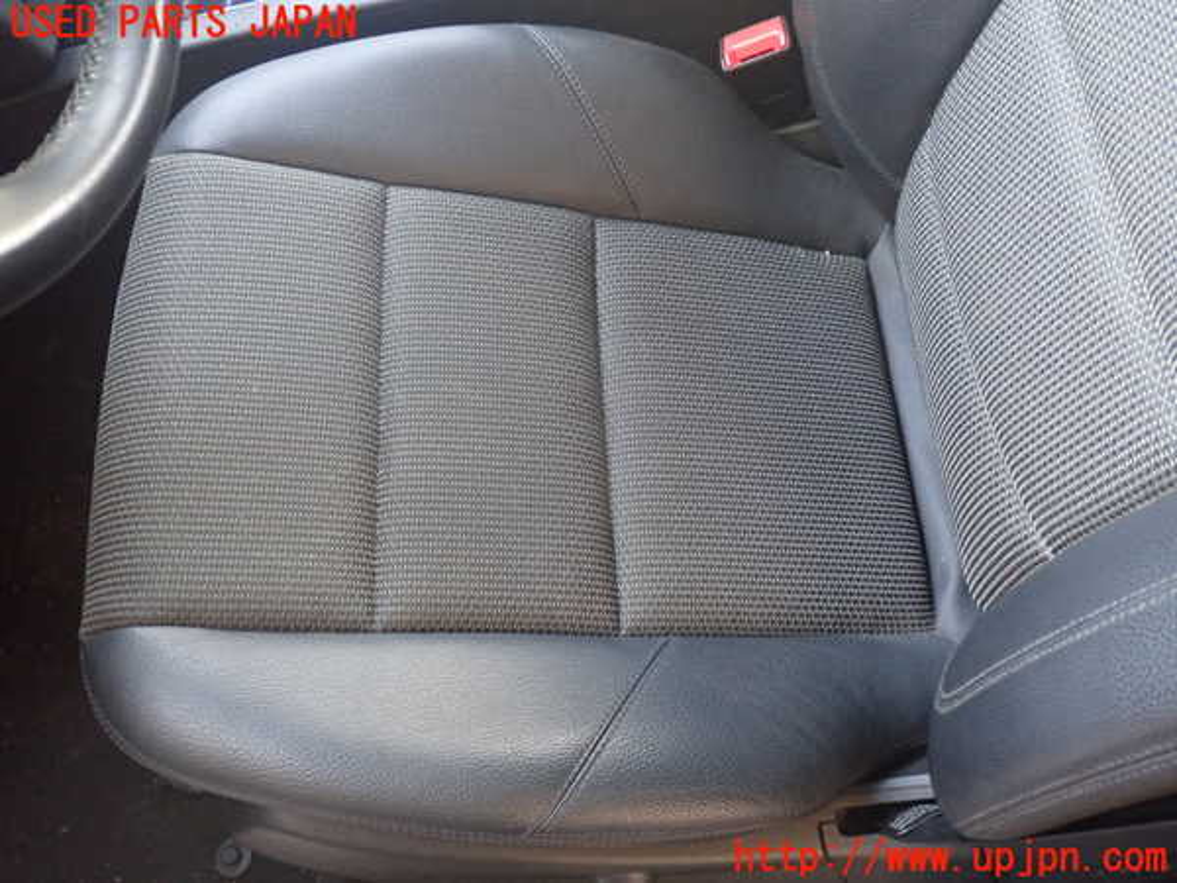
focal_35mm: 30
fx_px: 1020
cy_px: 442
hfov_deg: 60.0
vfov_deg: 46.8
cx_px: 588
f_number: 2.3
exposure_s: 1/30
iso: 500
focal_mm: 5.4
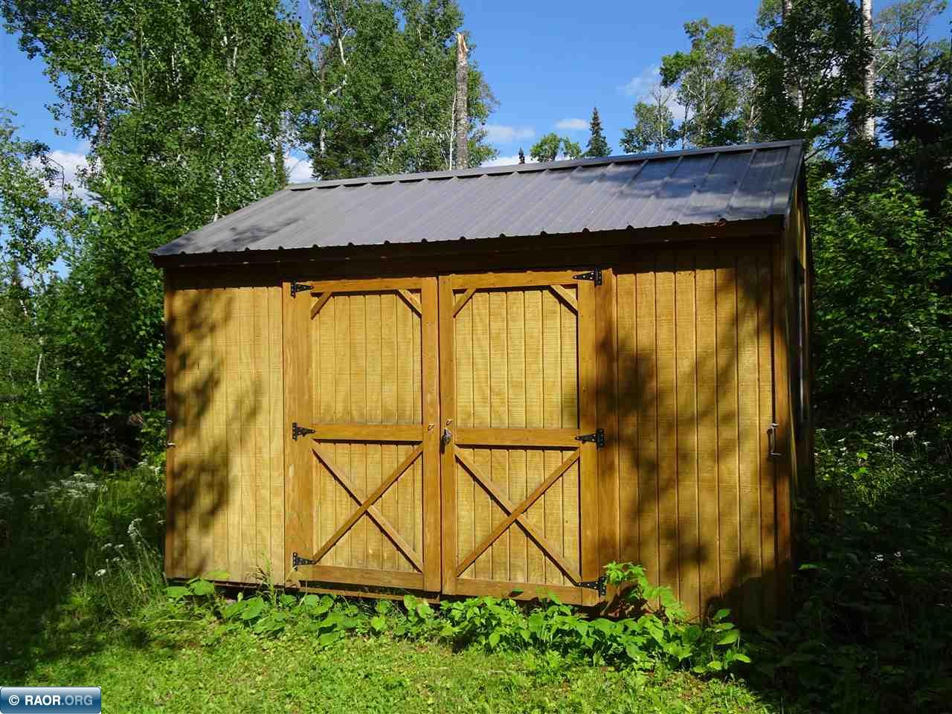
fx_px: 908
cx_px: 476
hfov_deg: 55.4
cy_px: 357
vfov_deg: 42.9
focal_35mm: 33
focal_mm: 5.61
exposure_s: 1/640
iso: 80
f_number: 4
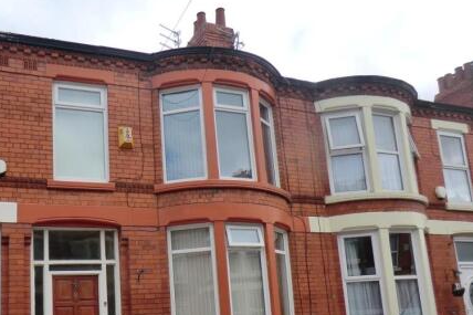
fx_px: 447
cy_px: 235
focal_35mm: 34
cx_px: 156
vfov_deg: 37.9
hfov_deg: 54.6
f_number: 3.2
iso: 64
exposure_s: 1/400
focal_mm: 4.3
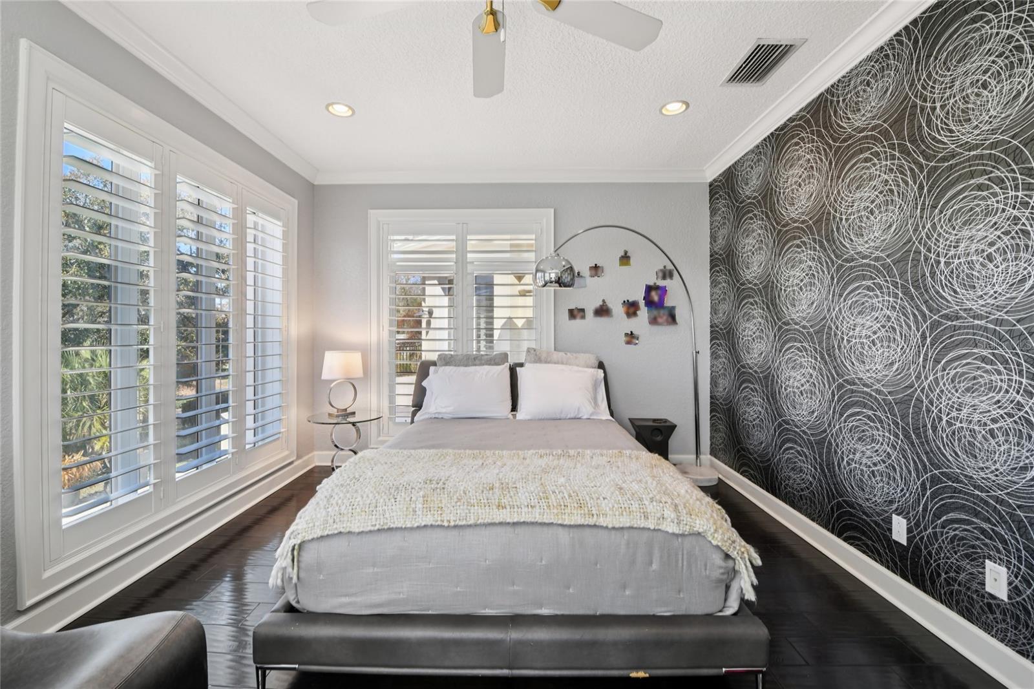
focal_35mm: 14
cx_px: 517
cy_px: 344
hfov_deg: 104.3
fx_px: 402
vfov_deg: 81.2
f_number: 8
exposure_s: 1/40
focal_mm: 14
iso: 400
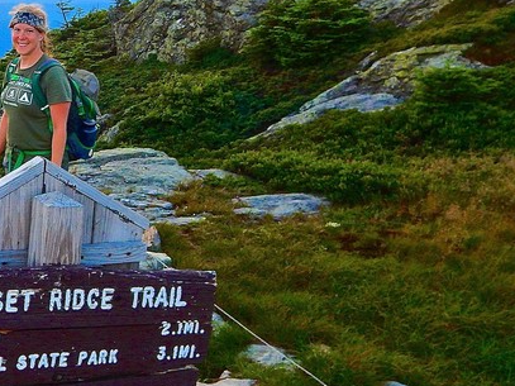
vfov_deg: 24.8
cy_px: 178
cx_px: -56
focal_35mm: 59
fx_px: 878
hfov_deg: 29.4
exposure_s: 1/250
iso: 180
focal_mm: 4.3
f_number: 2.8
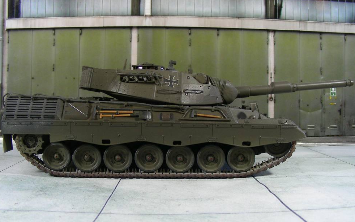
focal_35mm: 41
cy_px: 120
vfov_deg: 31.2
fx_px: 397
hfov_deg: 48.2
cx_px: 176
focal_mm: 6.3
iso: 50
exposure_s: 1/12.5
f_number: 3.5
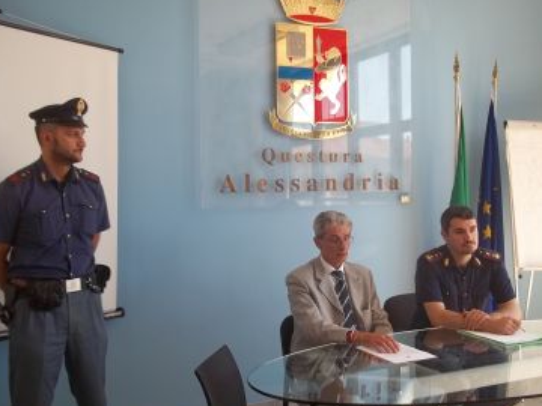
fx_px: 626
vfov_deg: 35.9
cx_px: 285
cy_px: 220
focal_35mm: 40
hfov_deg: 46.8
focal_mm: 6.5
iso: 80
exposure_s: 1/30
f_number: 3.1
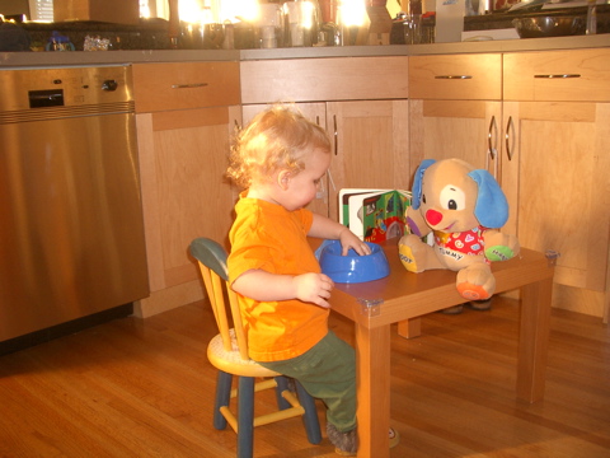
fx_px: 617
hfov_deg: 52.6
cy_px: 229
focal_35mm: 35
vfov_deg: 40.7
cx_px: 305
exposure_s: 1/40
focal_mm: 5.8
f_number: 2.6
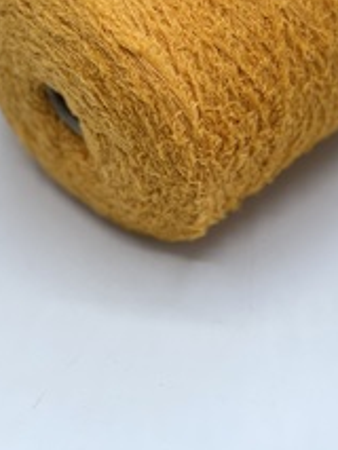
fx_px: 1873
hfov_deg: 10.3
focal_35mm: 144
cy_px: 0
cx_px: 230
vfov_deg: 13.5
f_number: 2.2
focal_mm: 7.5
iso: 25
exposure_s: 1/201
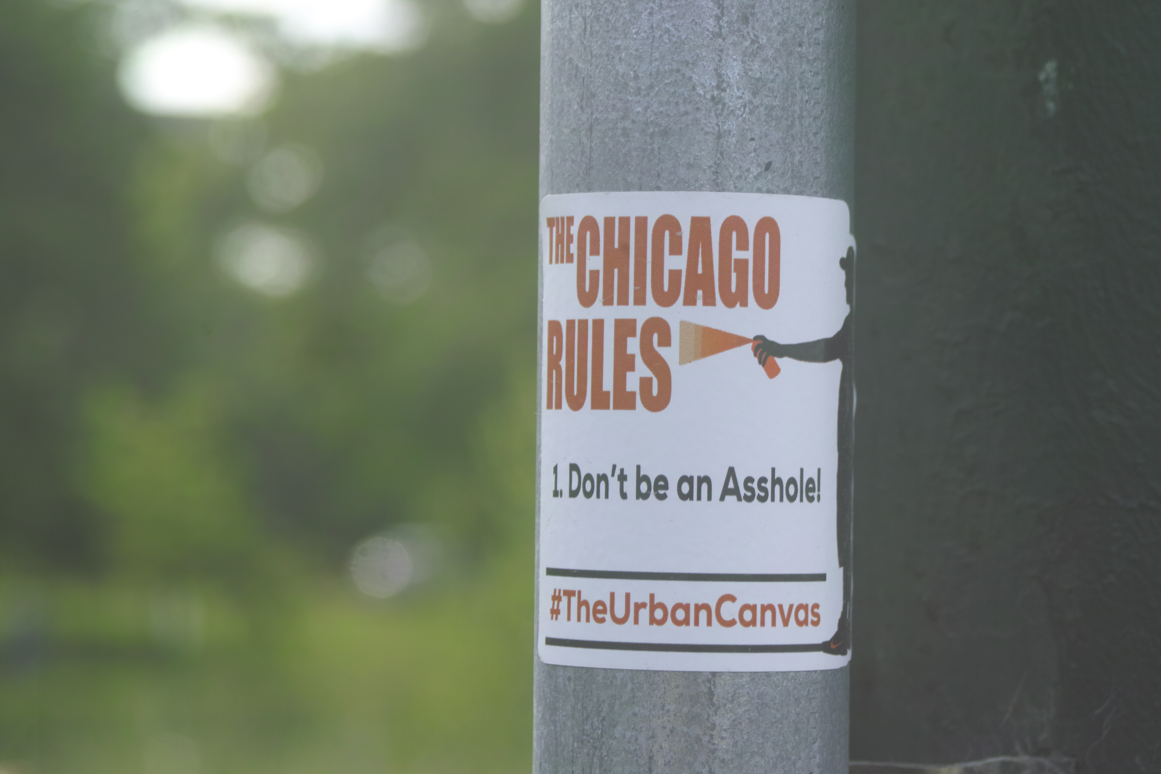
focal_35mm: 120
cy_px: 387
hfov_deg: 17.1
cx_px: 580
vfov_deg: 11.4
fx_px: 3870
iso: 200
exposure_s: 1/250
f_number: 8
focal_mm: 80
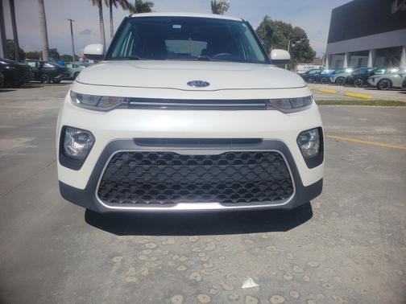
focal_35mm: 26
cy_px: 152
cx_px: 203
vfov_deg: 53.1
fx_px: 305
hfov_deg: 67.3
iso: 50
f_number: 1.8
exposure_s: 1/4993
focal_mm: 5.4
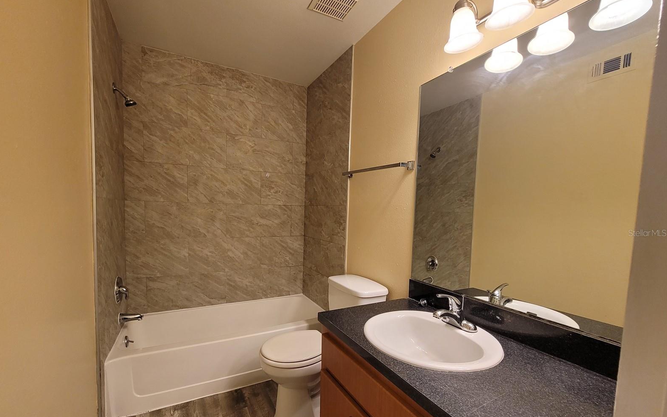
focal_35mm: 14
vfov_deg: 78.3
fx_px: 254
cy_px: 233
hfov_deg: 105.3
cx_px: 329
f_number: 2.2
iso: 250
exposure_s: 1/59
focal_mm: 2.2
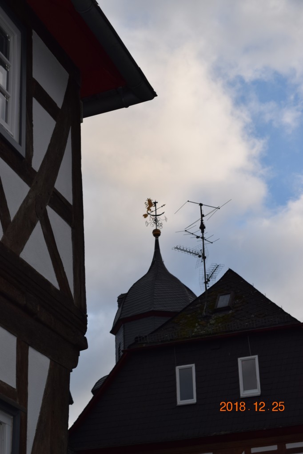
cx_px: 152
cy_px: 227
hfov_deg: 16.5
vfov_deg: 24.6
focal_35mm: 82
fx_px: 1042
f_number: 8
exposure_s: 1/200
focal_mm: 55
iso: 100
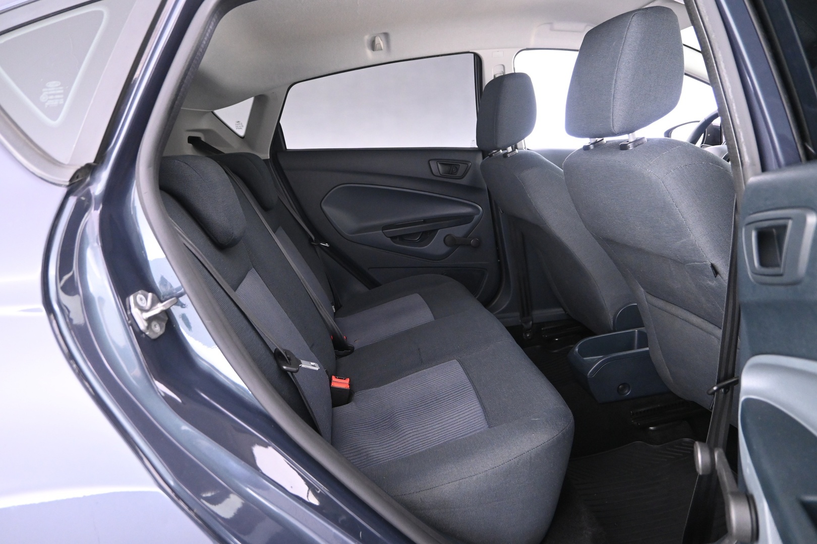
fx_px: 545
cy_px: 272
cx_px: 408
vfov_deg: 53.1
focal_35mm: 24
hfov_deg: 73.7
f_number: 3.5
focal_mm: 16
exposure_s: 1/10
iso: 2500
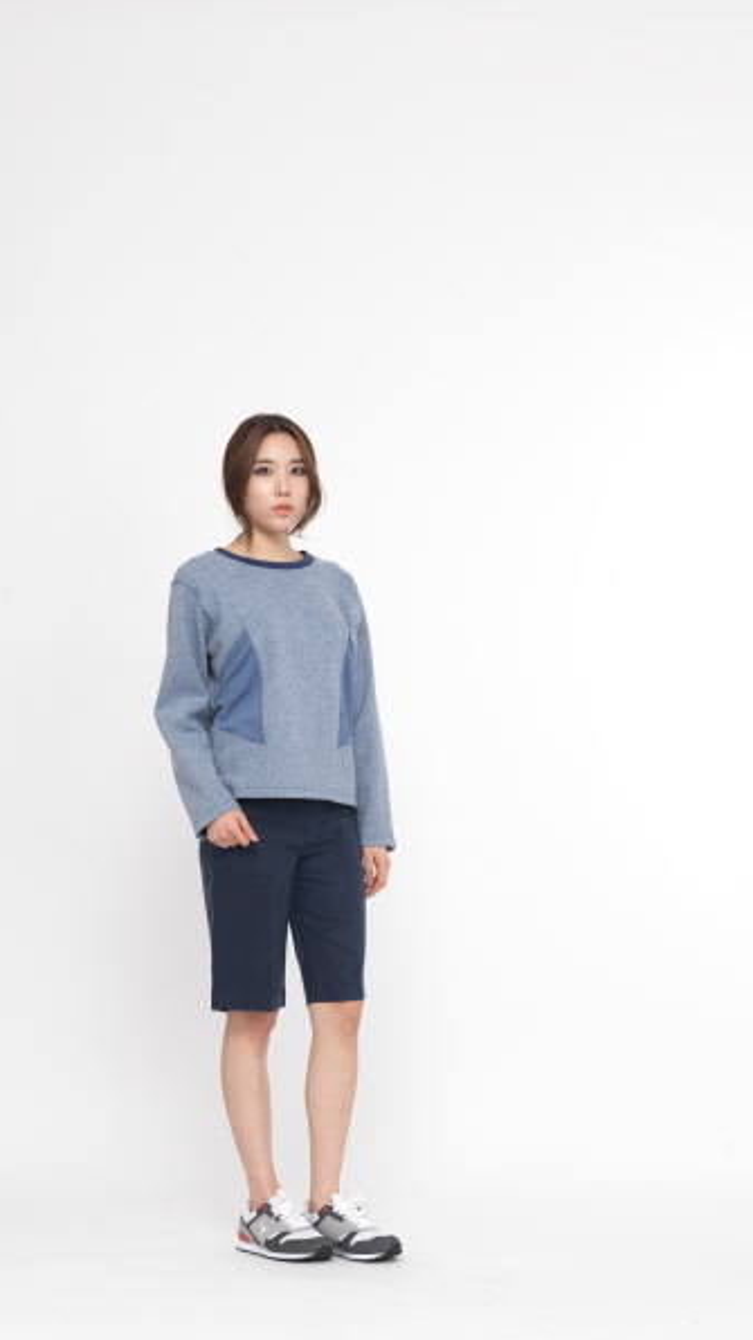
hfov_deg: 17.7
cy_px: 668
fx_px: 2415
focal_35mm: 68
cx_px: 306
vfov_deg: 31.0
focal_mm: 80
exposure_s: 1/250
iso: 100
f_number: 9
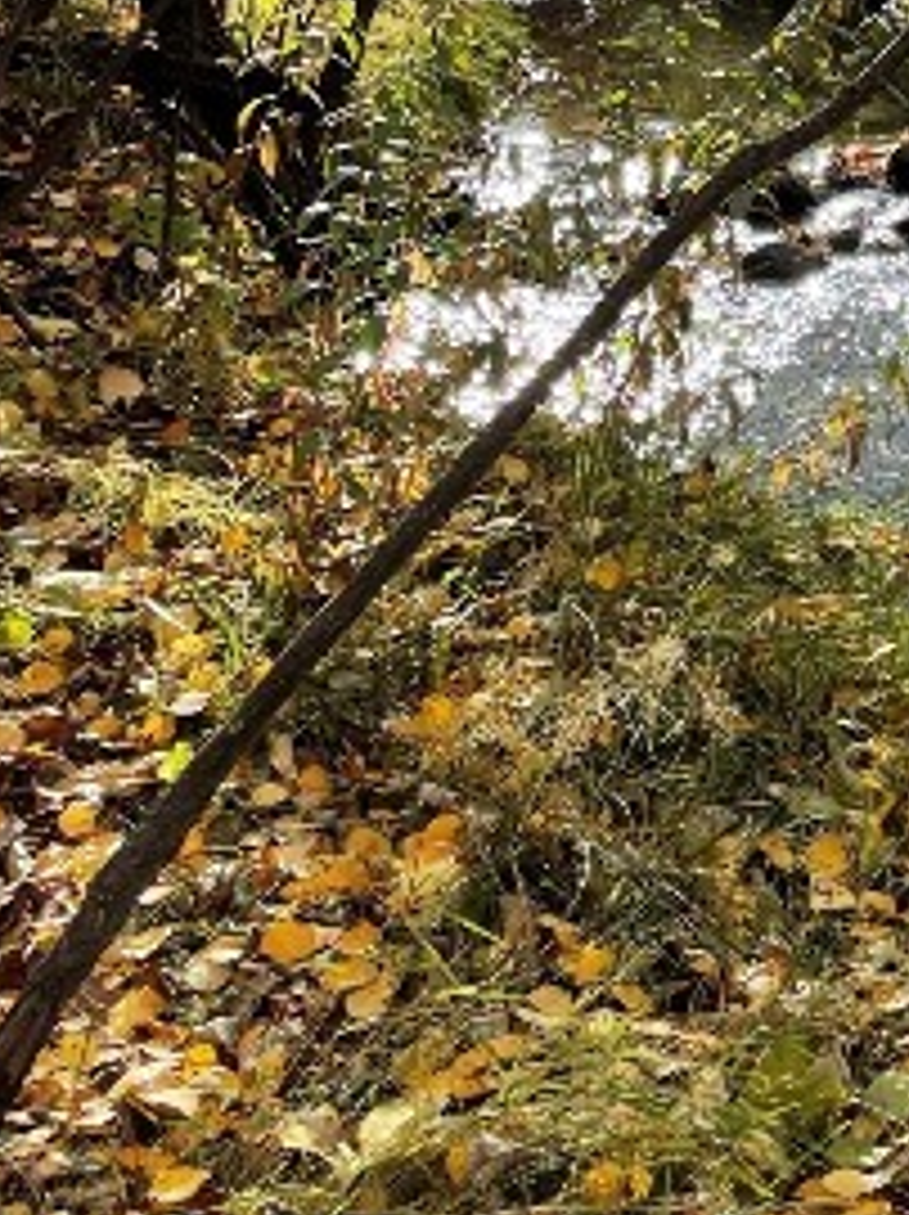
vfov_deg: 23.3
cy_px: -374
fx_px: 2595
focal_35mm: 74
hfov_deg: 18.3
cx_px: 1233
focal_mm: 4.2
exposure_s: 1/1147
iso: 32
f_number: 1.6
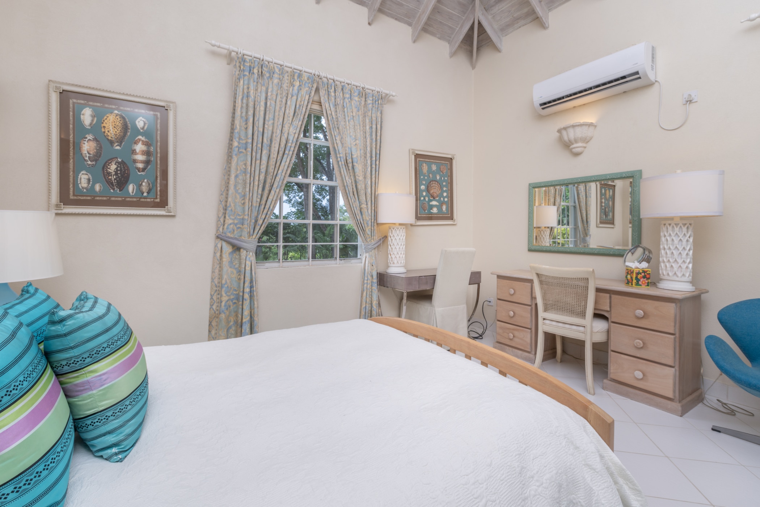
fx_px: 338
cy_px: 254
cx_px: 380
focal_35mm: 16
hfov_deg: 96.7
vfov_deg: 73.8
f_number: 13
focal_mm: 16
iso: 125
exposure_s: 1/25
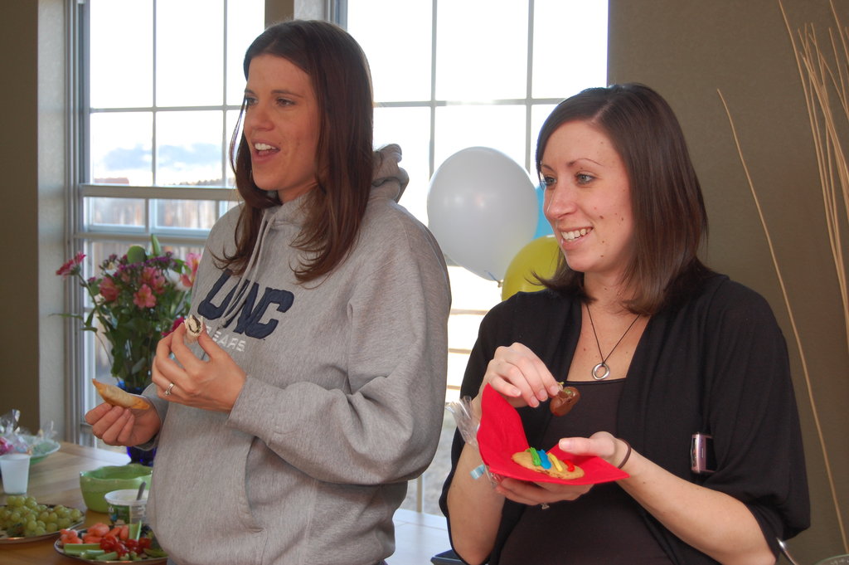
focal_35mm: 57
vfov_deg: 23.7
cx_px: 424
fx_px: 1343
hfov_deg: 35.1
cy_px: 282
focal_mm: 38
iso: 400
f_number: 5
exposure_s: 1/100
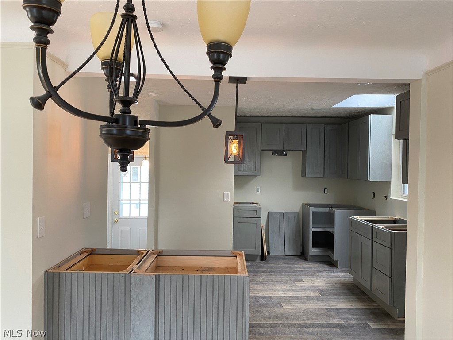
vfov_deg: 53.1
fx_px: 340
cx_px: 226
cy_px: 170
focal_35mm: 26
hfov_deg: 67.3
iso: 125
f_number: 1.8
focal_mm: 4.25
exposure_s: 1/60
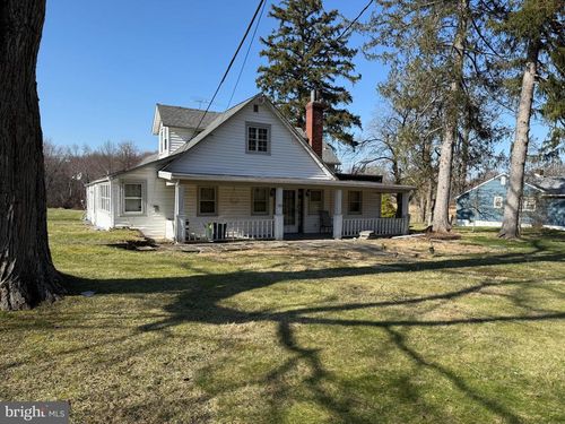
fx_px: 392
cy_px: 212
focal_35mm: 24
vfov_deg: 56.8
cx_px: 282
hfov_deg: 71.6
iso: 80
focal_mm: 6.76
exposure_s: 1/3021
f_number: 1.78
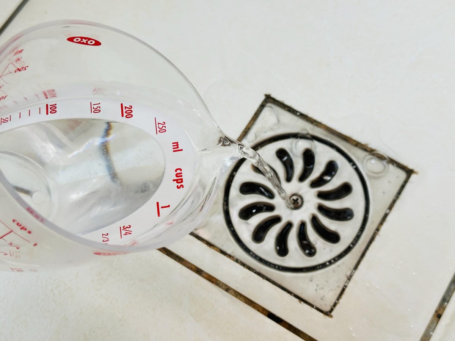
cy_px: 170
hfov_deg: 39.7
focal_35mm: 48
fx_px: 631
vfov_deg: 30.3
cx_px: 228
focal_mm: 6.86
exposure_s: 1/60
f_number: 1.78
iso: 100
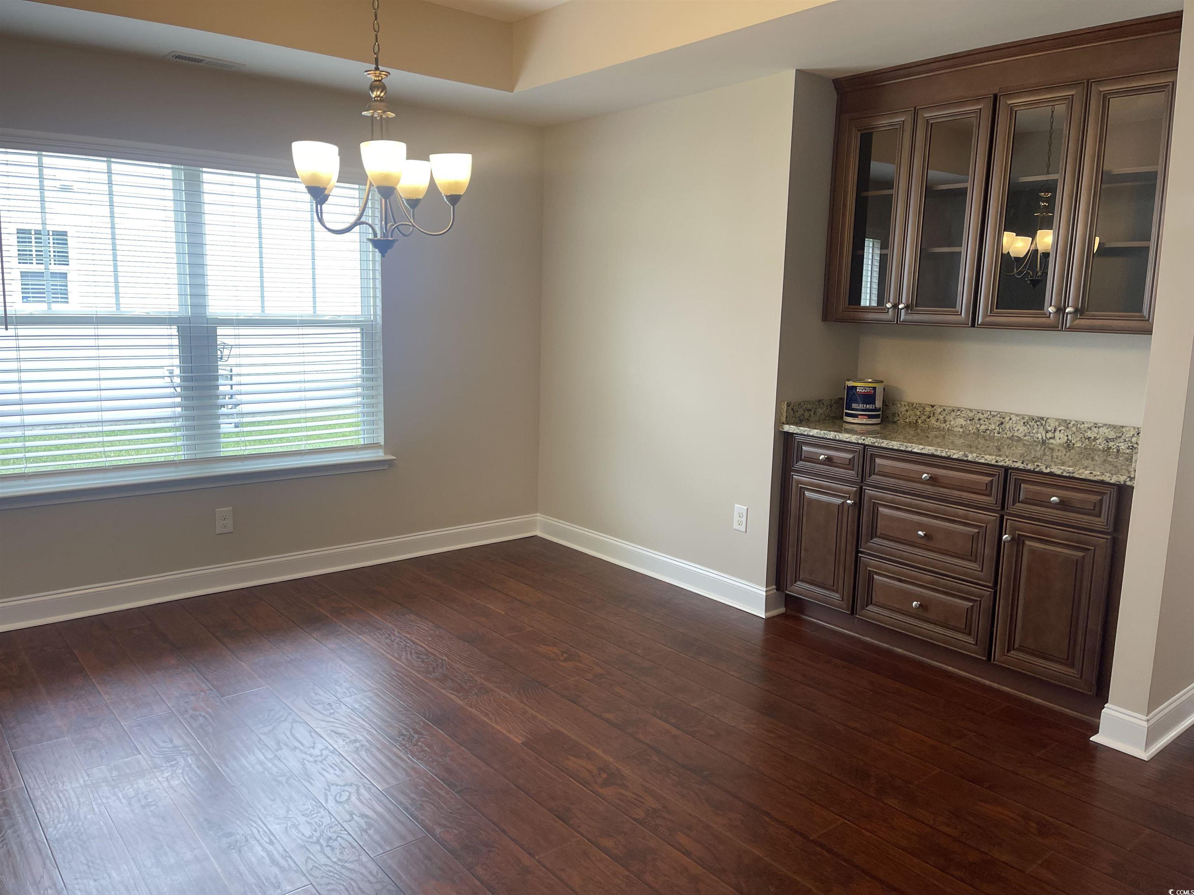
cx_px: 597
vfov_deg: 54.9
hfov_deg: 69.4
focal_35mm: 25
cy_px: 448
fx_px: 862
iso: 80
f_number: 1.6
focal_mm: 5.1
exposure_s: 1/120
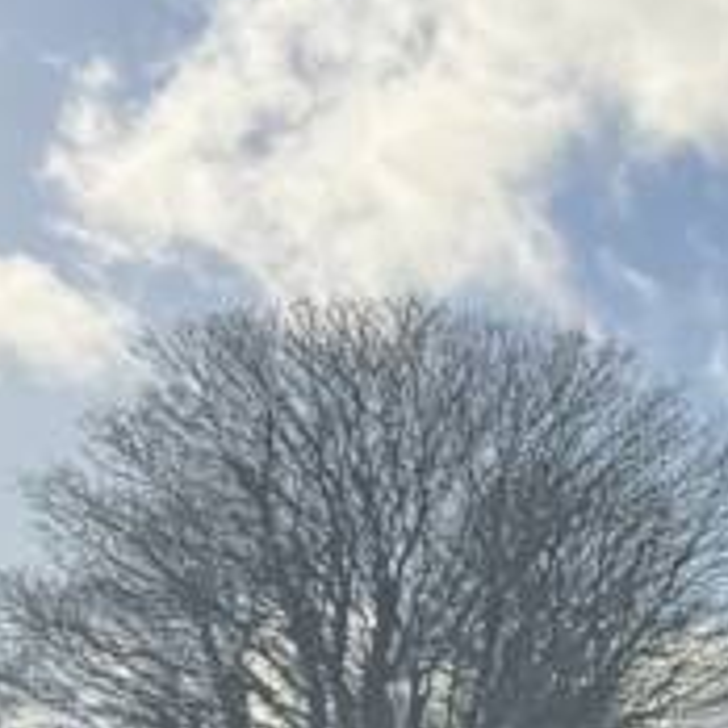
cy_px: 1402
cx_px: 954
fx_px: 2974
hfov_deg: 13.4
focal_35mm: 125
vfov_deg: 12.5
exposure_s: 1/3597
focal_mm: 6.76
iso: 80
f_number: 1.78
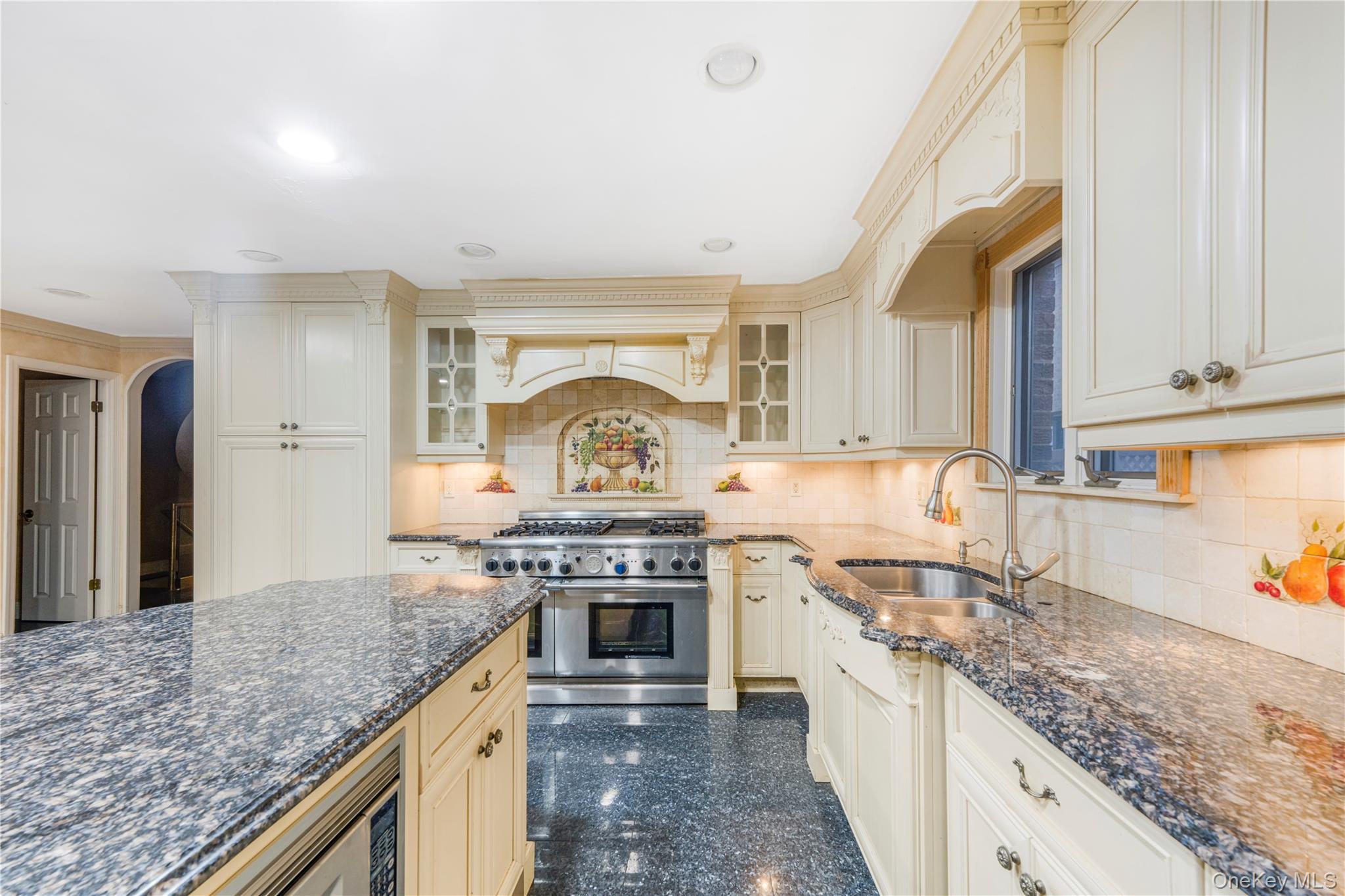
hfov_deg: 104.3
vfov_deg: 81.2
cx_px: 672
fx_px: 523
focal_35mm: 14
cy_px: 448
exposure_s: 1/13
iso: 1000
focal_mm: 14
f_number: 10
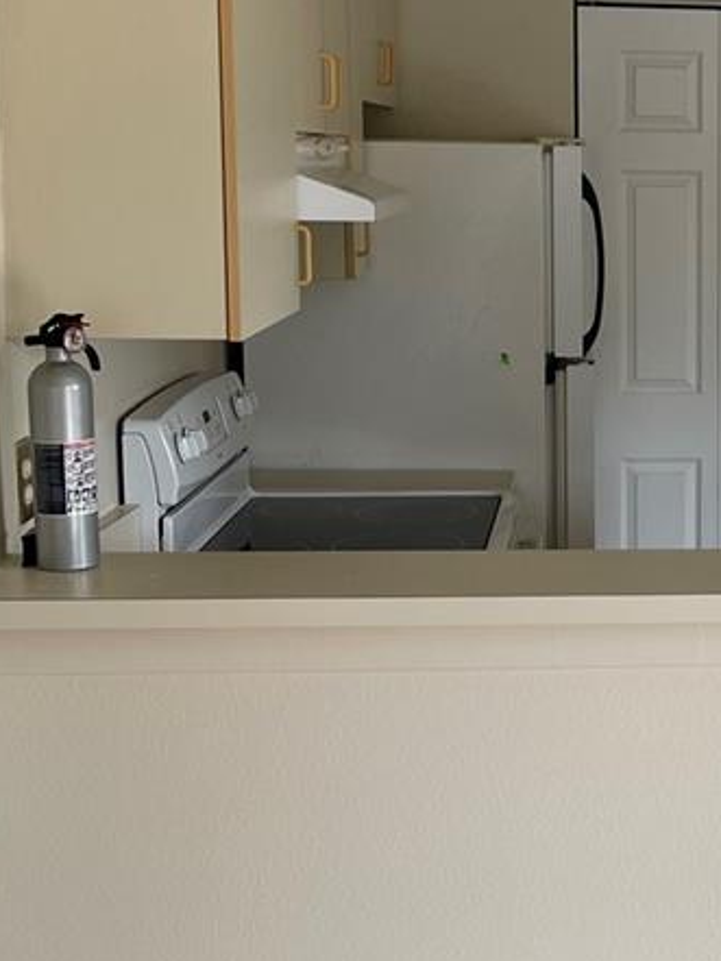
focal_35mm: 68
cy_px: 431
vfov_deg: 28.5
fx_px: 1888
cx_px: 817
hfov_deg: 20.5
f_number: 1.6
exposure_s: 1/121
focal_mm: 5.1
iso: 50
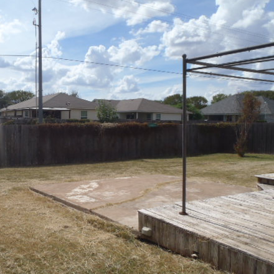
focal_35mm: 36
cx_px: 85
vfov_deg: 46.0
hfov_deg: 45.1
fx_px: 322
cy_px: 133
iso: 80
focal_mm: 5
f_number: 3.9
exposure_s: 1/1000
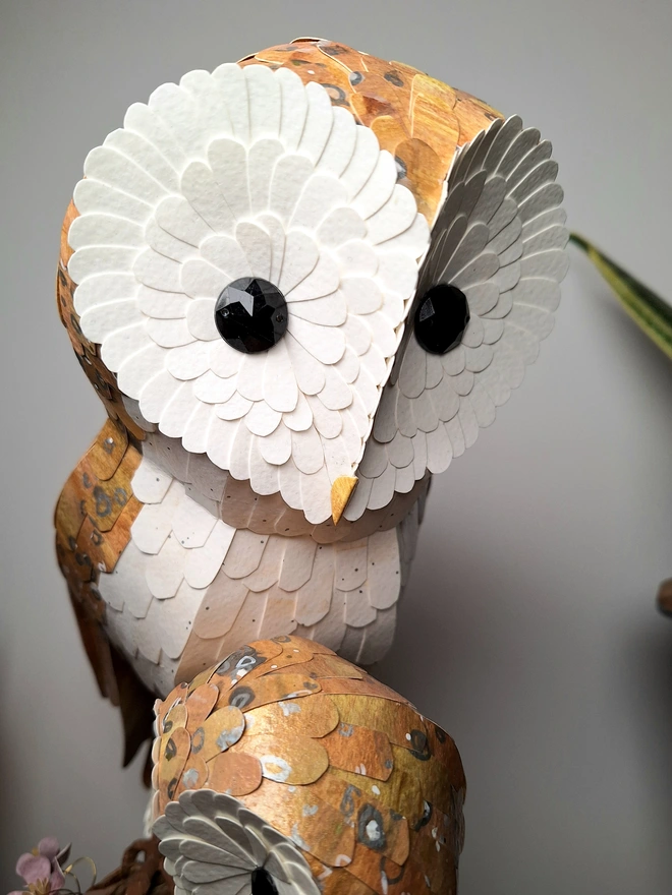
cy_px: 448
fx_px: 595
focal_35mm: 23
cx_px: 336
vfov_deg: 73.9
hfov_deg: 58.9
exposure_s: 1/227
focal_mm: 5.54
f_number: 1.8
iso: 40
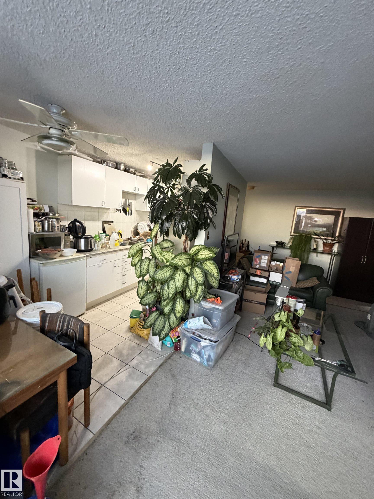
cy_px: 250
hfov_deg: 85.7
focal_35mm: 14
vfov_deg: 102.1
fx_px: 202
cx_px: 187
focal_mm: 2.22
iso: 400
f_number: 2.2
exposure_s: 1/60
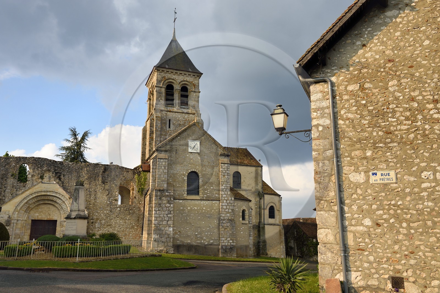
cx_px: 220
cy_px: 146
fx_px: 379
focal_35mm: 31
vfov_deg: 42.3
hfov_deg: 60.3
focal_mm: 31
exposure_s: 1/250
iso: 200
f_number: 9
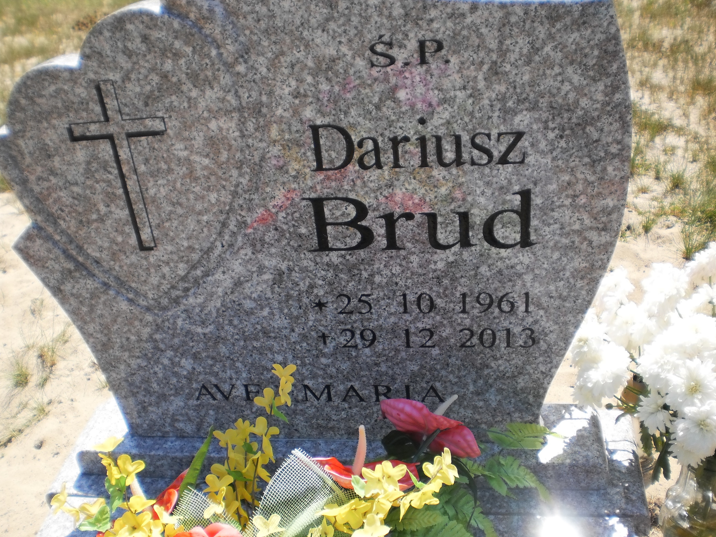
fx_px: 786
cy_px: 267
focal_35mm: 38
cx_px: 350
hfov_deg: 49.0
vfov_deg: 37.7
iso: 100
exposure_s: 1/640
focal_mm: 6.3
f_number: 3.1
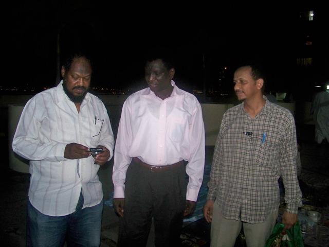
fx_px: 314
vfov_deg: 42.9
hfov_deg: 55.4
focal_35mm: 33
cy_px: 124
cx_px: 164
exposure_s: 1/30
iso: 200
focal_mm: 5.85
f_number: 2.8
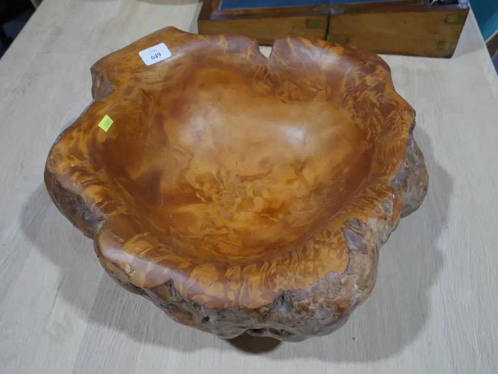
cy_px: 187
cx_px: 251
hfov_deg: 50.1
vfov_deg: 38.7
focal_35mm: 37
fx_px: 533
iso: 200
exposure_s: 1/60
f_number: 4
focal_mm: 18
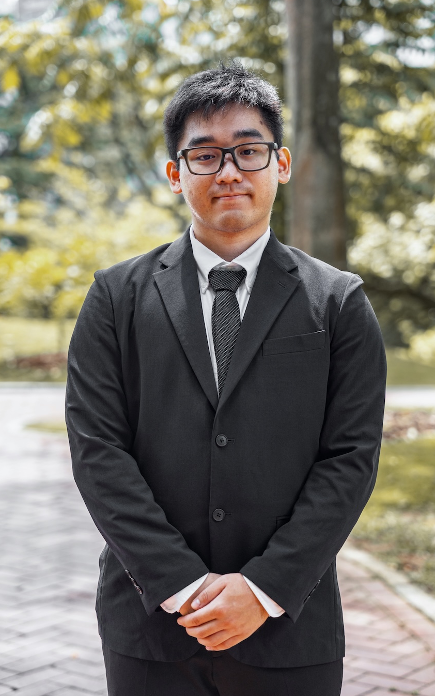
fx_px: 1416
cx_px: 225
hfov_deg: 17.5
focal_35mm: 75
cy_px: 353
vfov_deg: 27.6
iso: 400
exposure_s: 1/1000
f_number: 2.8
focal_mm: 67.6
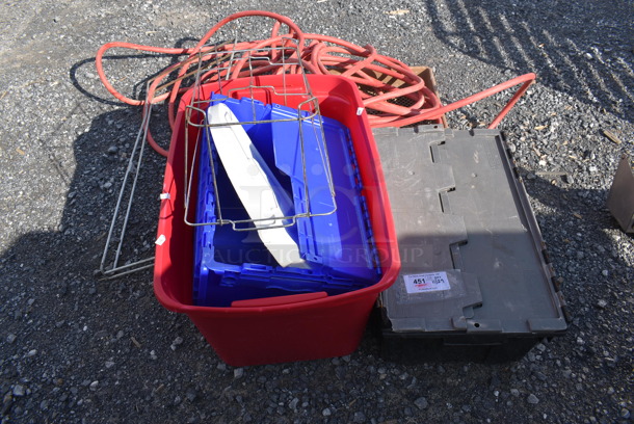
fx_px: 476
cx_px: 317
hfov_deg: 67.3
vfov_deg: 48.0
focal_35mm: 27
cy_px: 212
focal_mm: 18
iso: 110
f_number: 8
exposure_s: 1/250
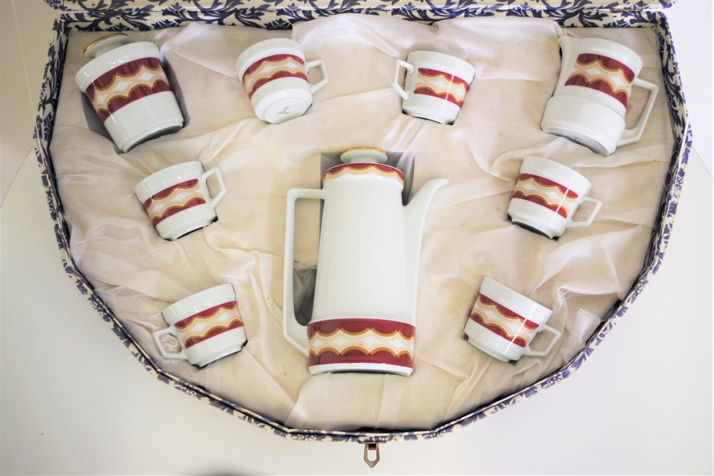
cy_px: 238
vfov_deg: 34.2
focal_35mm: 39
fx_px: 774
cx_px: 357
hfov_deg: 49.6
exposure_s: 1/60
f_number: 4
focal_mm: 26.25
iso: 400
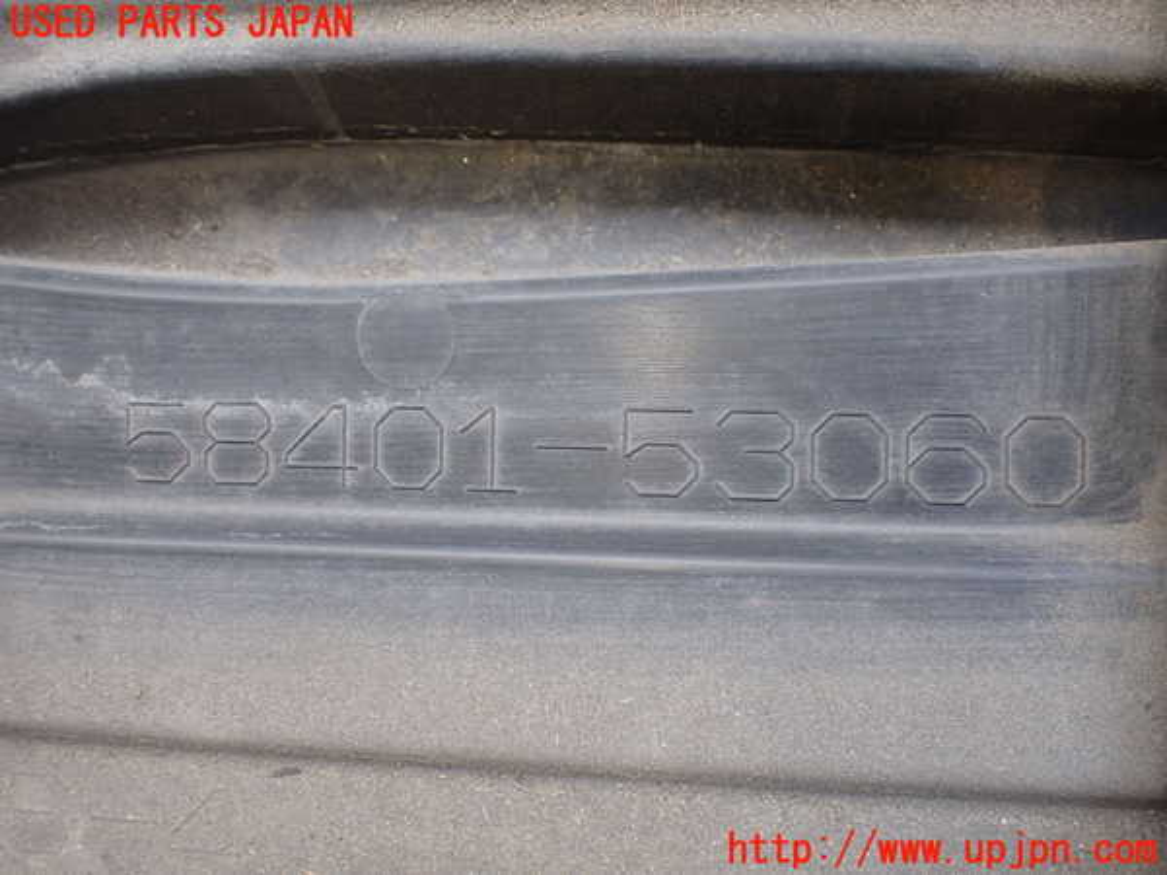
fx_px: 1011
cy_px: 438
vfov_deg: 46.8
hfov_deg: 60.0
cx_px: 584
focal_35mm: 30
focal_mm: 5.4
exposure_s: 1/125
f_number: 2.3
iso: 200
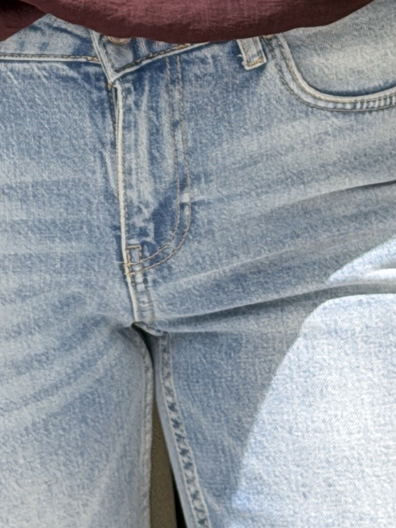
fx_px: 3465
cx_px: 39
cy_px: -318
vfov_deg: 8.5
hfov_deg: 6.5
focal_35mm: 227
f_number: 1.78
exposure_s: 1/60
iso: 125
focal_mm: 6.76
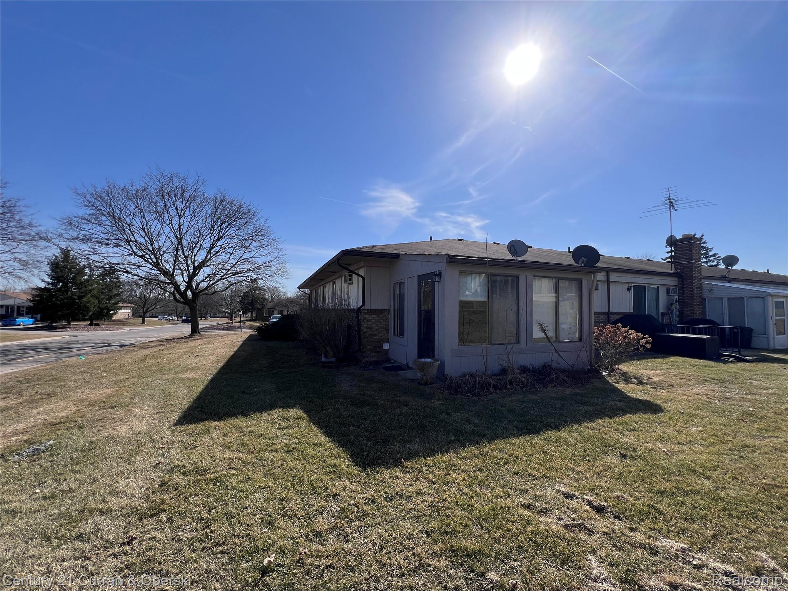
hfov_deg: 106.2
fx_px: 296
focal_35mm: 13
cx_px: 394
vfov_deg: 89.9
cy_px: 296
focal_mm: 1.57
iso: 32
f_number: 1.8
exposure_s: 1/2732
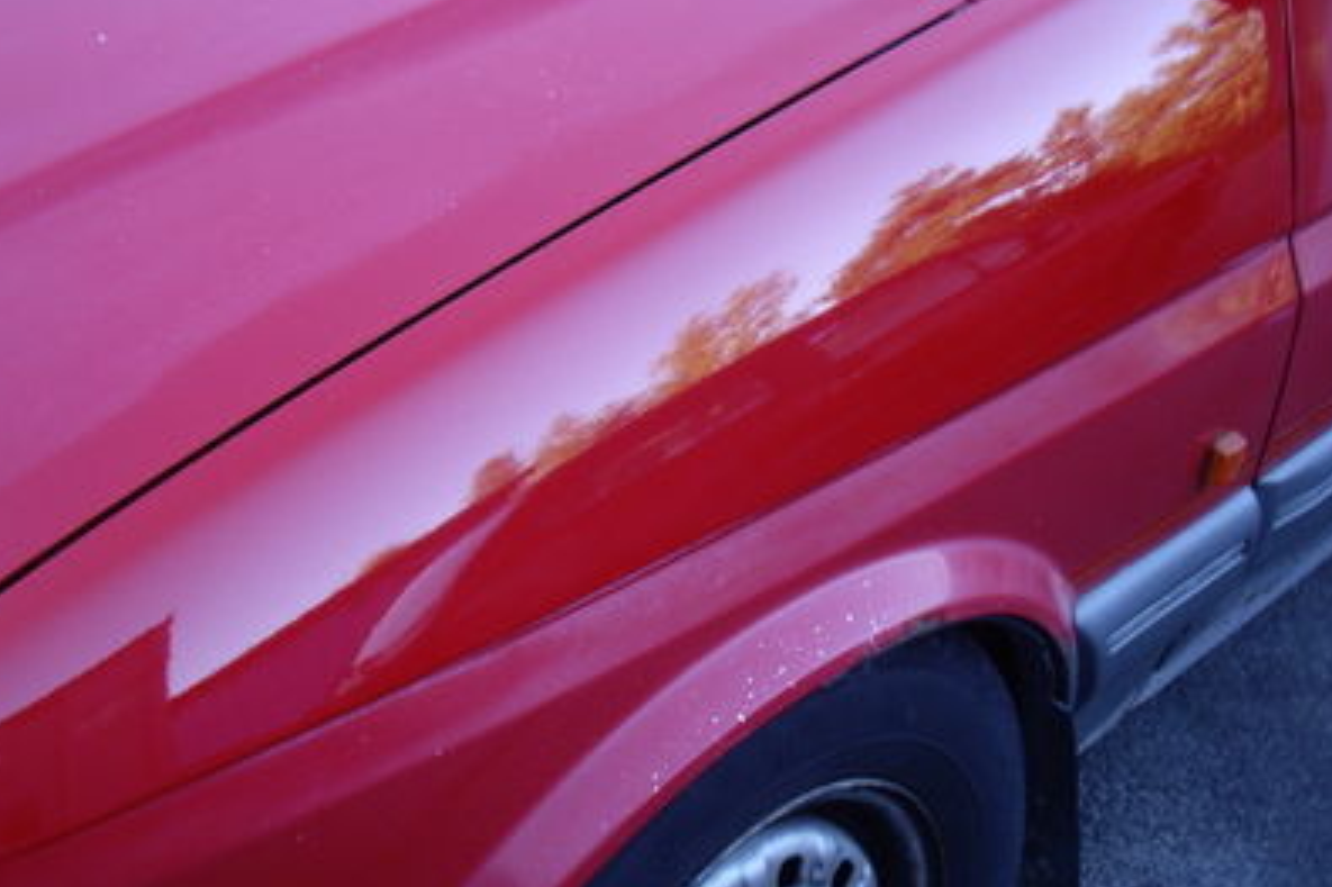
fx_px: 2367
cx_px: 593
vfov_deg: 21.2
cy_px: 459
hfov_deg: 31.4
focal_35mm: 64
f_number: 2.8
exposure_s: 1/60
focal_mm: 7.9
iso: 100
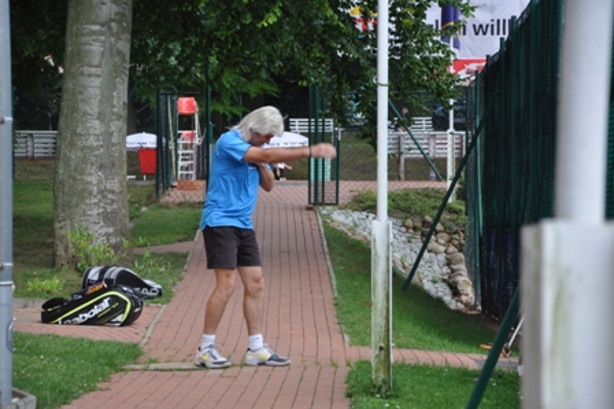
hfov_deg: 14.0
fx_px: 2505
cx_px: 307
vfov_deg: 9.3
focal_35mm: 147
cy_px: 204
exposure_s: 1/160
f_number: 6.3
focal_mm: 98
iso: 200
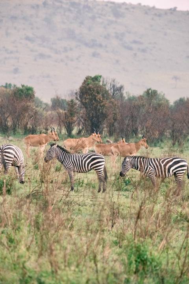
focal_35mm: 450
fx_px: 3543
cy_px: 142
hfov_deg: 3.1
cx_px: 94
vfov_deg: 4.6
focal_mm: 300
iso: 1600
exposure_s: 1/160
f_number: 5.6
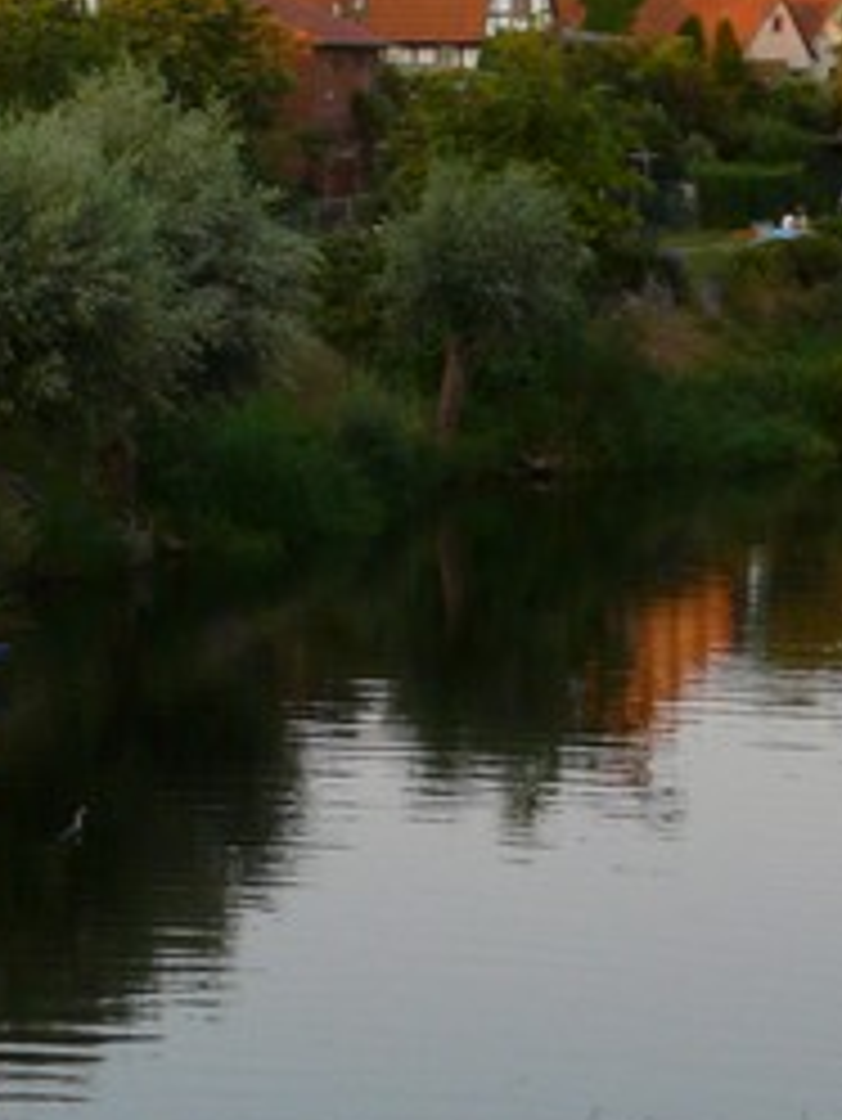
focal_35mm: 151
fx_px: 4893
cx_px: -369
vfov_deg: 13.0
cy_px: 247
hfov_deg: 9.6
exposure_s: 1/160
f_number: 3.6
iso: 160
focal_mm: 7.7
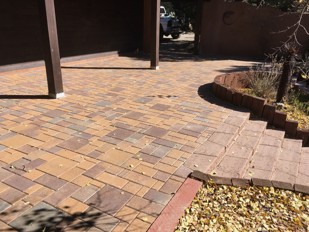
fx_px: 259
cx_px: 154
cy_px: 116
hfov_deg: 61.7
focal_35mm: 29
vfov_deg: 48.2
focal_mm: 4.15
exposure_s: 1/916
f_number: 2.2
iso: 25
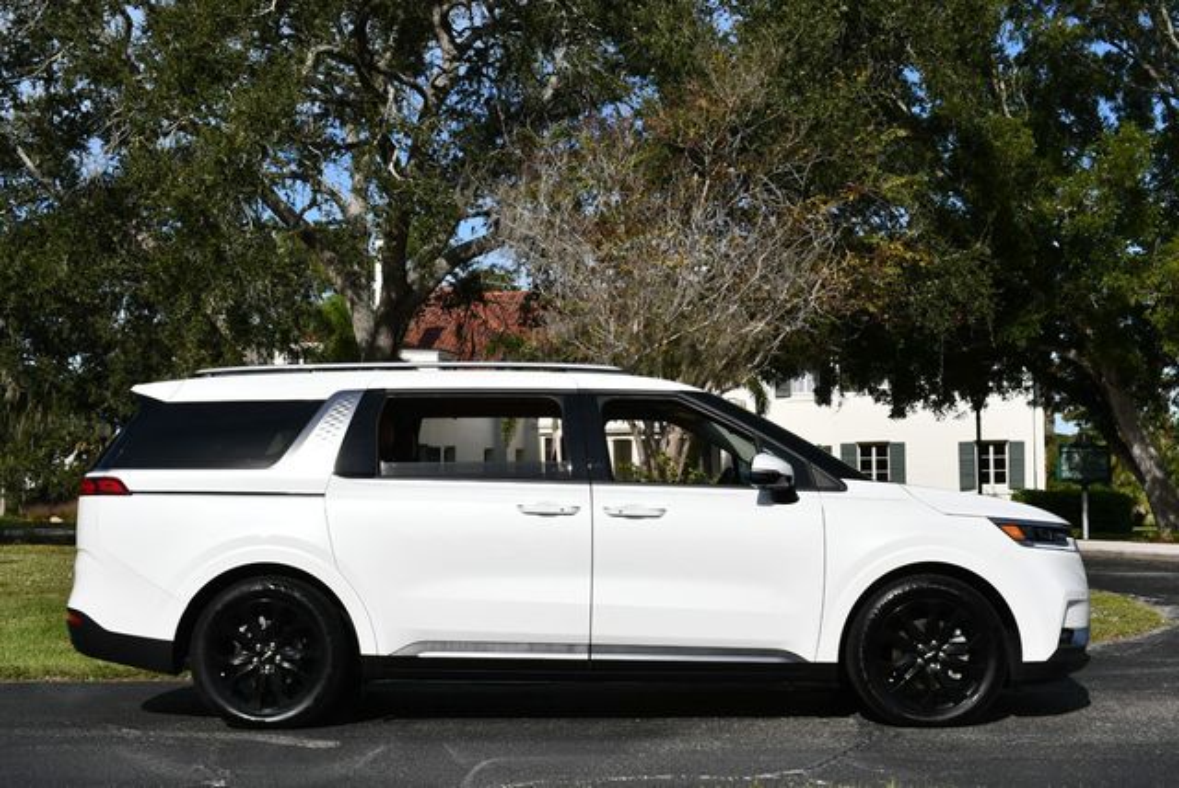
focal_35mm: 50
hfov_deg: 39.6
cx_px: 590
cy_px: 394
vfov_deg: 27.0
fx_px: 1639
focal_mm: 25
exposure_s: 1/400
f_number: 10
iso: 100
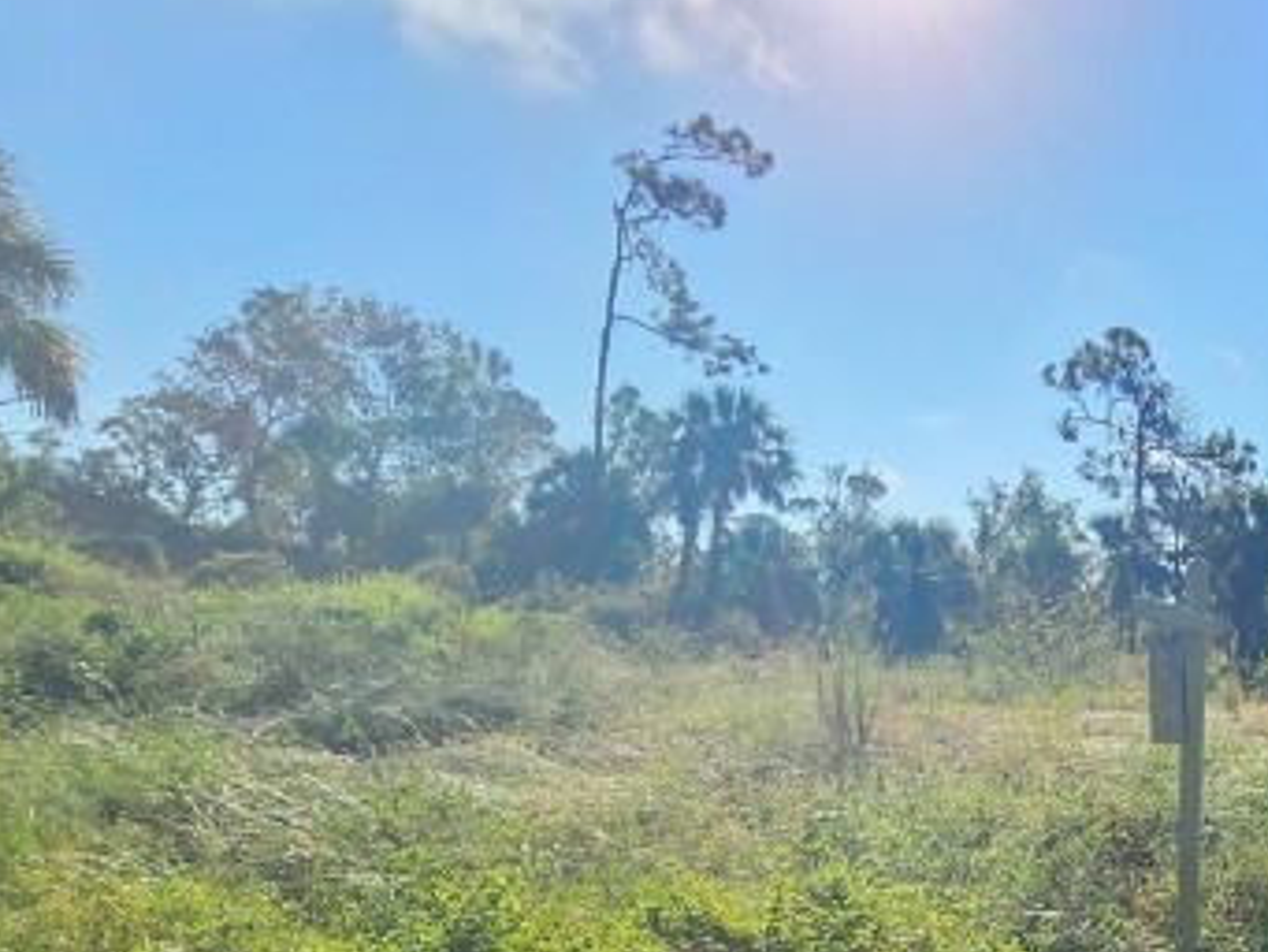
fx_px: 1429
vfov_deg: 34.4
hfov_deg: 40.6
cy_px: 892
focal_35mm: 39
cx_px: 1324
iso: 50
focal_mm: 2.2
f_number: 2.2
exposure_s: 1/3168
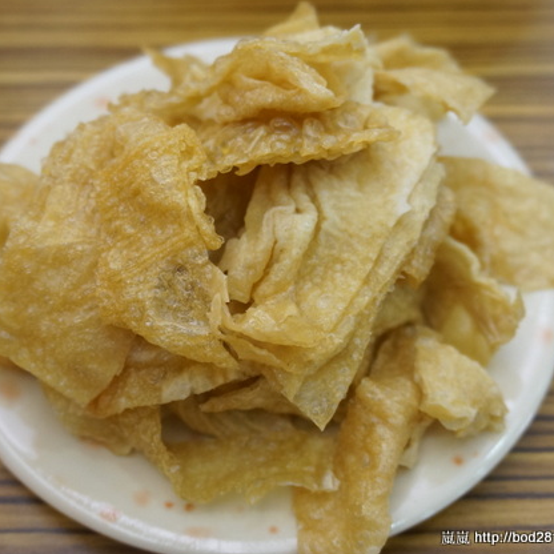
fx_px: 851
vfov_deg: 36.1
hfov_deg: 36.1
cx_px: 265
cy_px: 280
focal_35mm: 47
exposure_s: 1/60
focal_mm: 24
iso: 800
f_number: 4.5
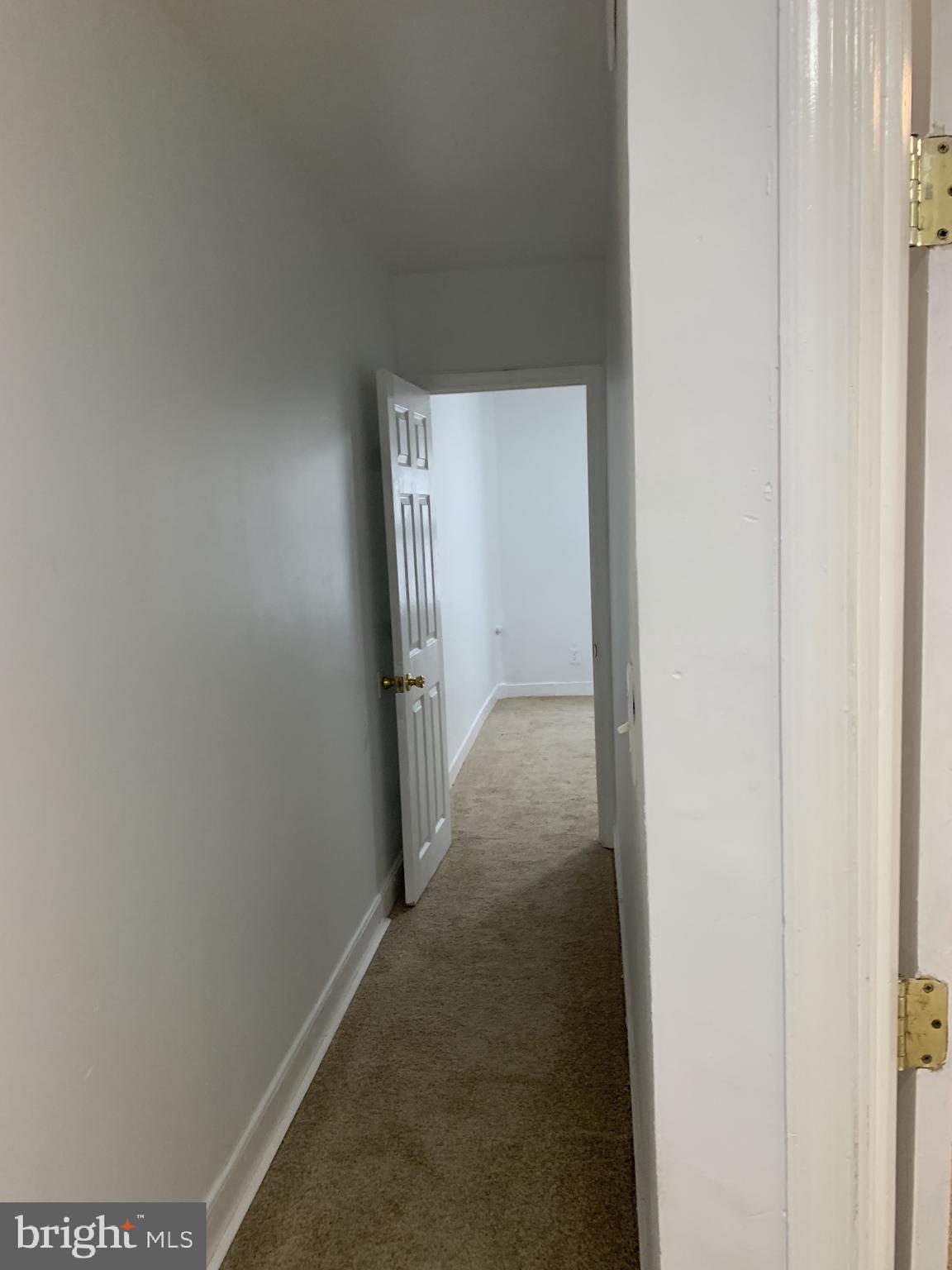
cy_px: 635
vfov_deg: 67.3
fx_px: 953
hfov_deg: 53.1
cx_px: 476
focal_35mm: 26
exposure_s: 1/60
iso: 125
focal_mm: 4.25
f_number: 1.8
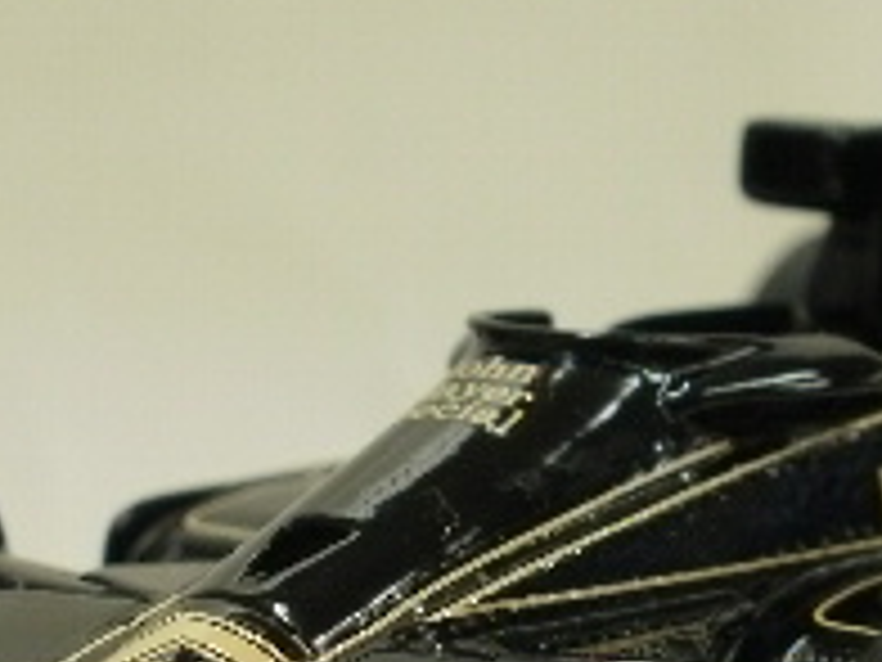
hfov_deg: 13.7
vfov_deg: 10.3
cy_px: 581
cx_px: 608
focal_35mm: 144
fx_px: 3669
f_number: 4
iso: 125
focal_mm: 7.7
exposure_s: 1/20
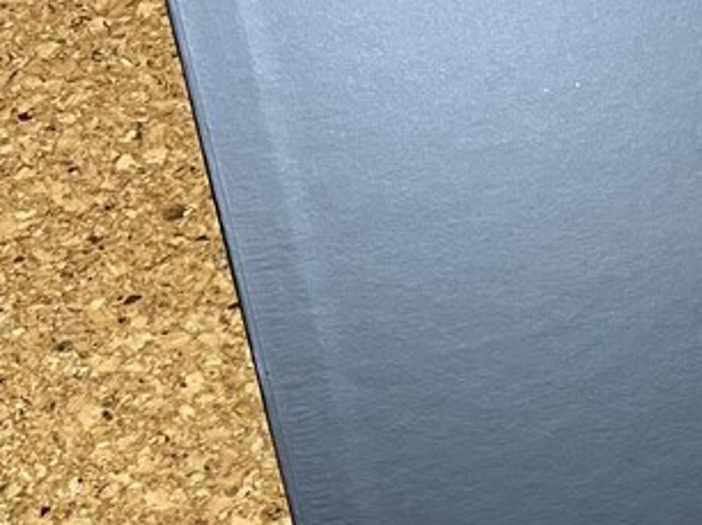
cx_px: 1055
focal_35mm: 102
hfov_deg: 17.3
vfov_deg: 13.7
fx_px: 2067
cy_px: 777
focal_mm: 5.7
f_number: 1.5
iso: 125
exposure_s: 1/67
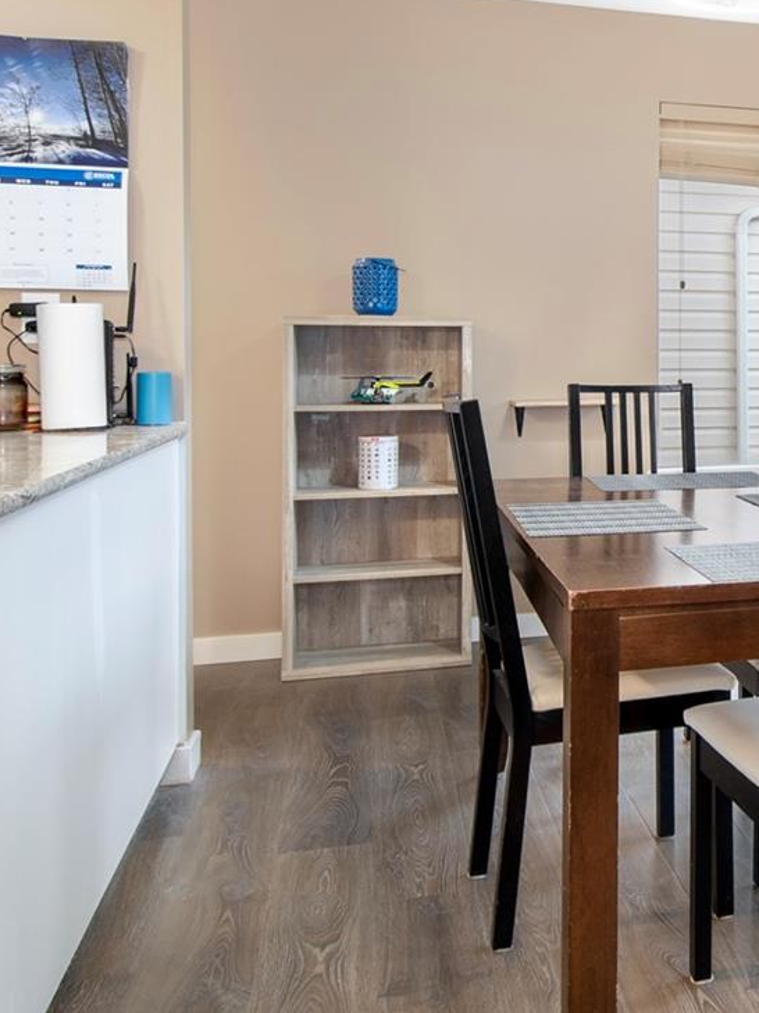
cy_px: 354
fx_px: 1112
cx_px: 794
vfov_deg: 48.3
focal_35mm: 38
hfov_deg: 33.7
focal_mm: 12
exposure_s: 1/1.25
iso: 250
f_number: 8
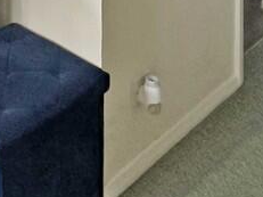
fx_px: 471
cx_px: 6
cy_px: -142
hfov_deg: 29.4
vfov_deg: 19.0
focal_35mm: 62
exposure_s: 1/100
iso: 320
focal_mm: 2.22
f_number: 2.2
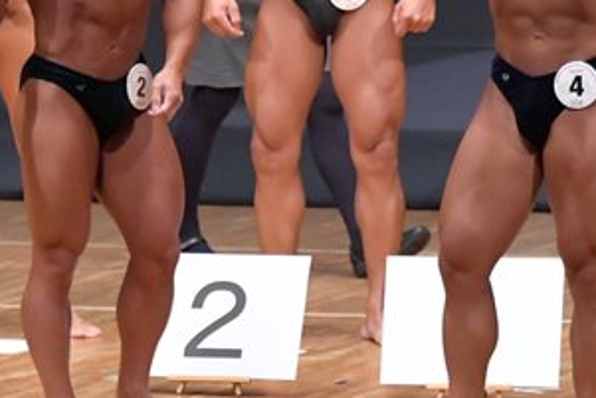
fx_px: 10219
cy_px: 111
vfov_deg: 2.2
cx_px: 405
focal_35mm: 617
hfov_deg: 3.3
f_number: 5.6
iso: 8000
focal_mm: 160
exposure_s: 1/400
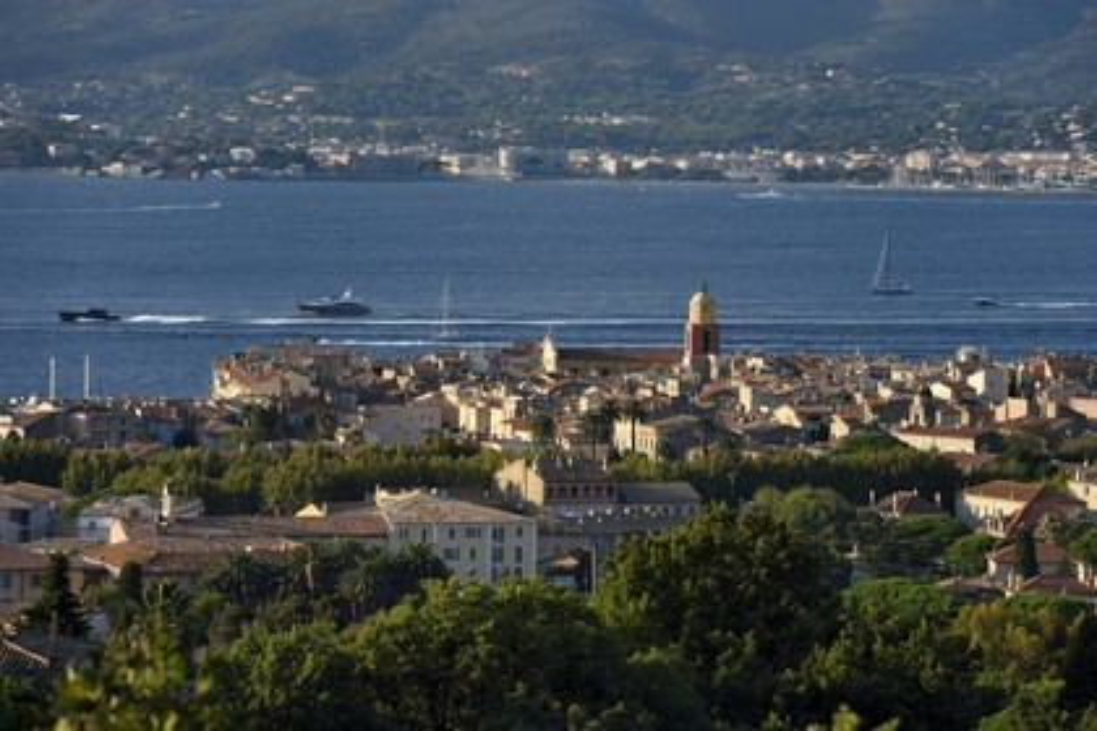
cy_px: 366
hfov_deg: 10.3
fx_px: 6094
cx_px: 548
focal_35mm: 200
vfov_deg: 6.9
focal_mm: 200
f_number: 8
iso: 200
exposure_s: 1/250
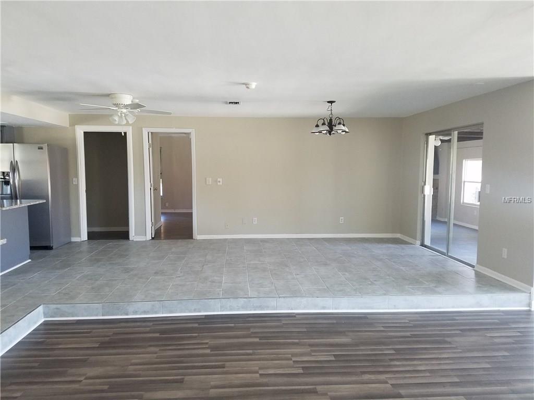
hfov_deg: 67.3
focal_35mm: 26
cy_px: 200
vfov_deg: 53.1
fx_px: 401
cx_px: 267
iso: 160
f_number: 1.7
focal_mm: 4.2
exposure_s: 1/60
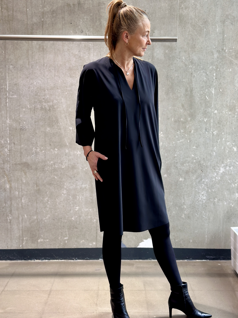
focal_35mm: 48
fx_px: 440
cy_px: 159
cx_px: 119
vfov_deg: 39.7
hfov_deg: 30.3
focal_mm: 6.86
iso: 200
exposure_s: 1/100
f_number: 1.78
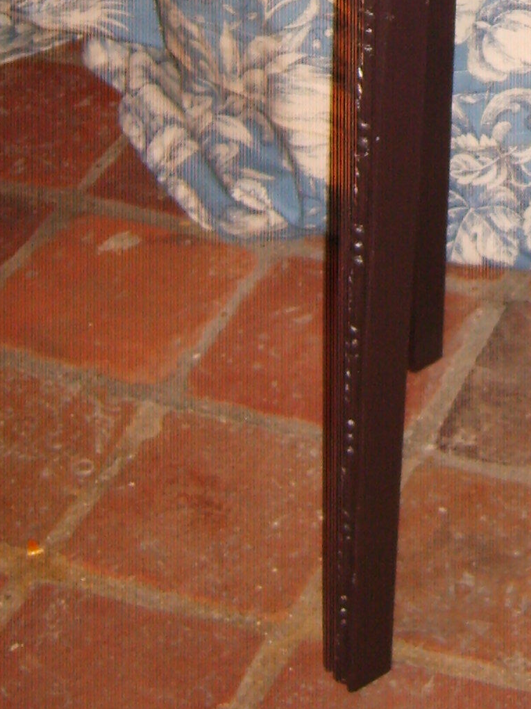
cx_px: 619
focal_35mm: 112
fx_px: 2291
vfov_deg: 16.9
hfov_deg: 12.9
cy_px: -107
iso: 100
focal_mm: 7.4
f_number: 2.8
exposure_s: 1/30
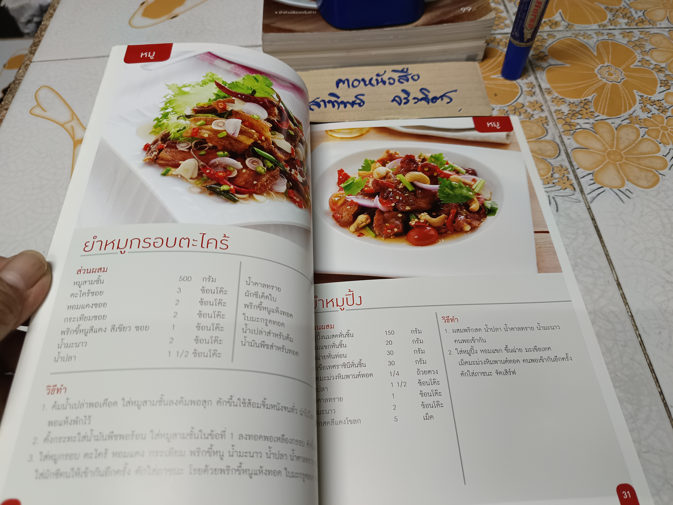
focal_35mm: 24
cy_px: 252
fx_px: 467
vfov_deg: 56.8
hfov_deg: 71.6
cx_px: 336
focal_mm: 5.31
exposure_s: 1/33.3
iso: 892
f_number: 1.7
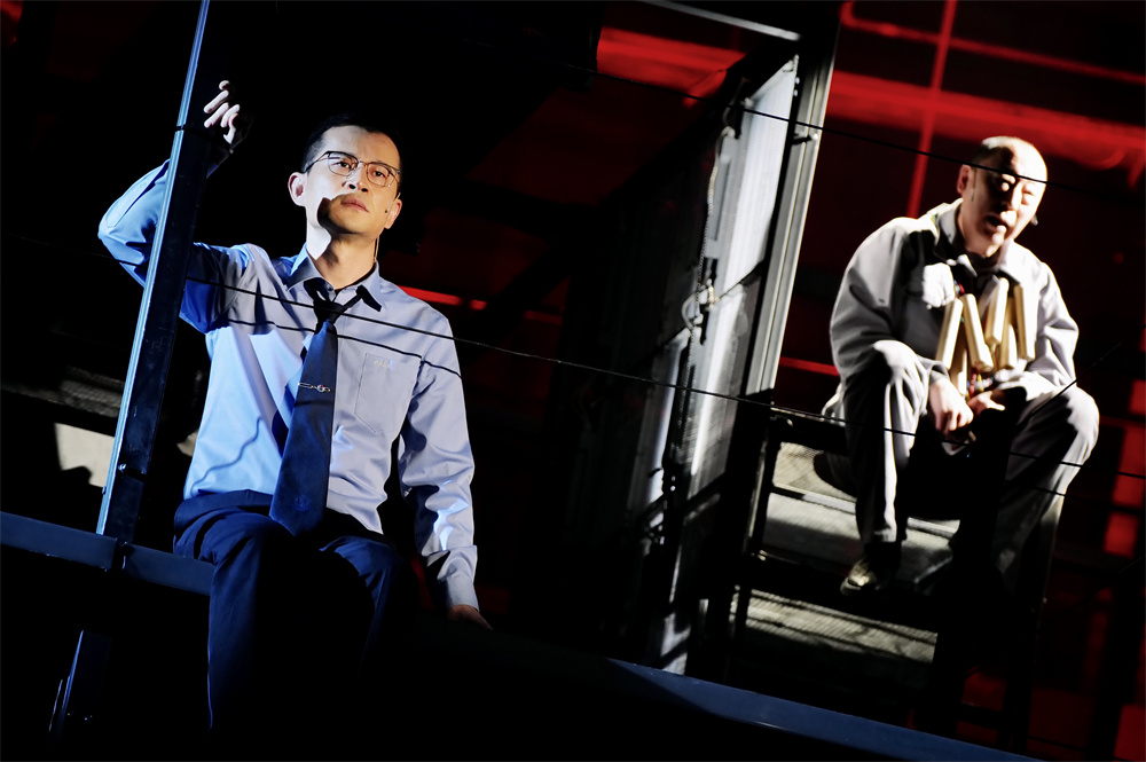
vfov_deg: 5.1
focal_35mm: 267
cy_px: 381
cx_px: 573
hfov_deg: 7.7
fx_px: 8492
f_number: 4
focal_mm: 176
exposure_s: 1/40
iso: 800
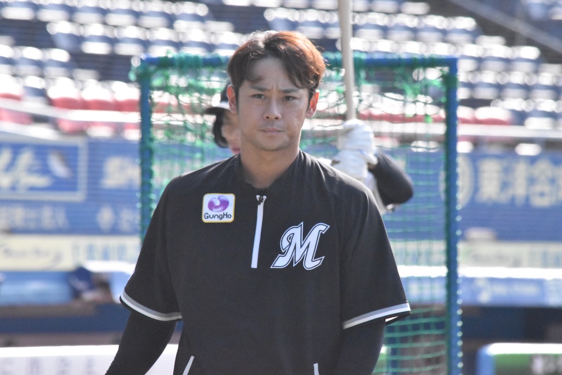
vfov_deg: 3.1
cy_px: 188
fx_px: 7026
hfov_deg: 4.6
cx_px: 281
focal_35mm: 450
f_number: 11
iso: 10000
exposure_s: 1/4000
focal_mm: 300
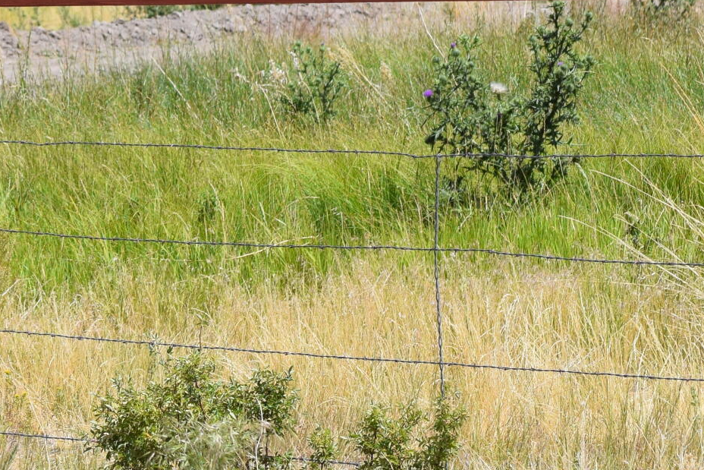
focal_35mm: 388
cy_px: 154
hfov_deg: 5.3
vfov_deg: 3.5
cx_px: -55
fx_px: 7588
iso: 200
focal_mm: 80
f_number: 11
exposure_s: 1/500
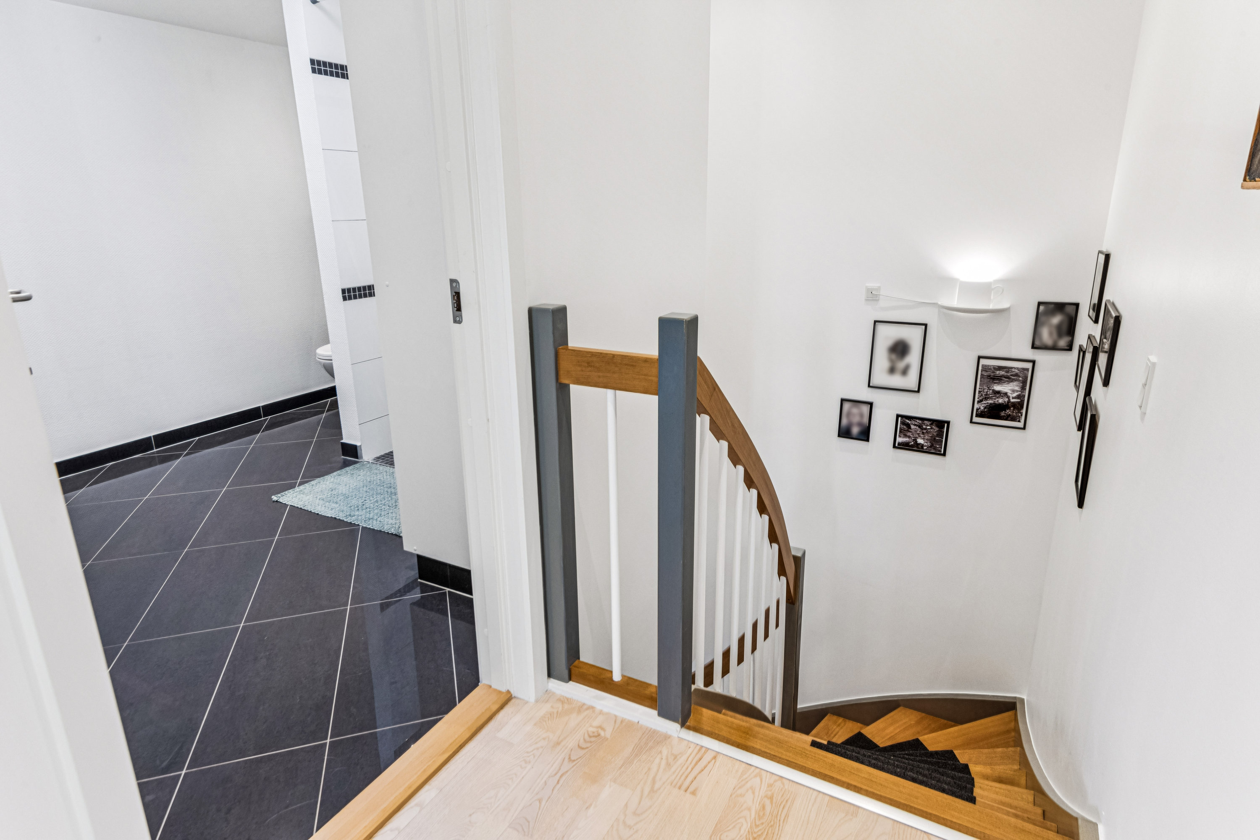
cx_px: 630
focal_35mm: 20
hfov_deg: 84.0
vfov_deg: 61.9
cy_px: 420
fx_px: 700
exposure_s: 1/13
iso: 800
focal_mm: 20
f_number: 11
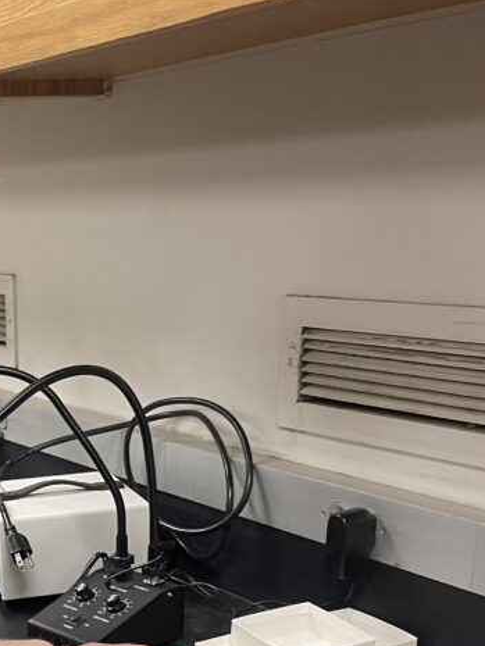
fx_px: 1027
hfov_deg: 25.4
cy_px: 617
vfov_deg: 32.6
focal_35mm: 55
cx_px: 8
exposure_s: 1/60
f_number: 1.6
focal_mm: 5.1
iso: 160
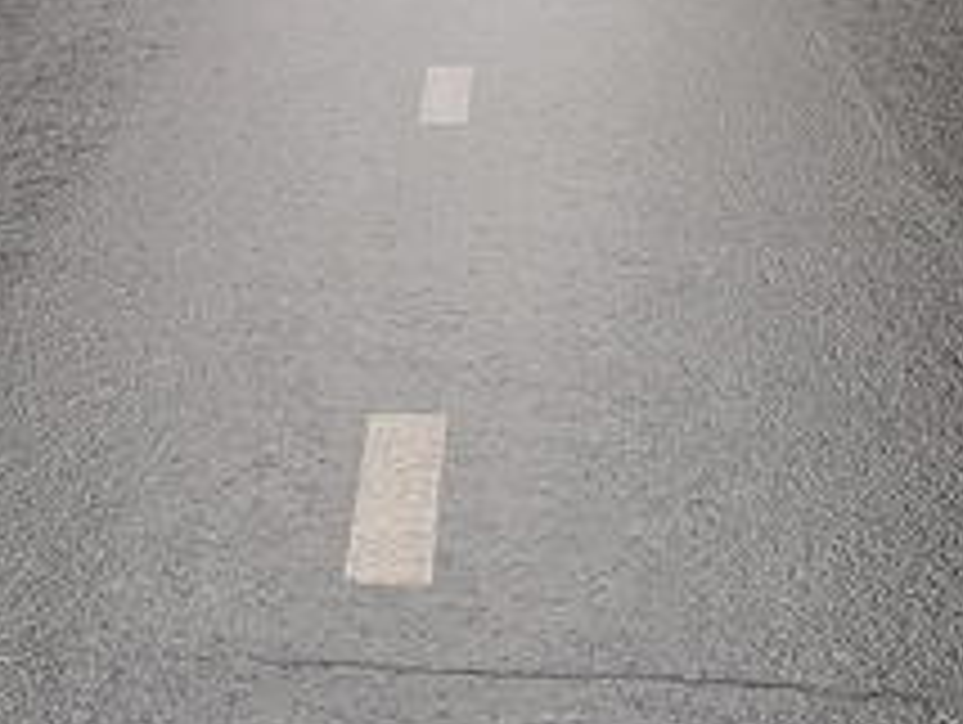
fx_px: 3314
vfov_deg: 11.7
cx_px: 657
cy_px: -474
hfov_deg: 16.5
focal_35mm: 119
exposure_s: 1/676
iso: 112
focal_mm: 4.77
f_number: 1.75
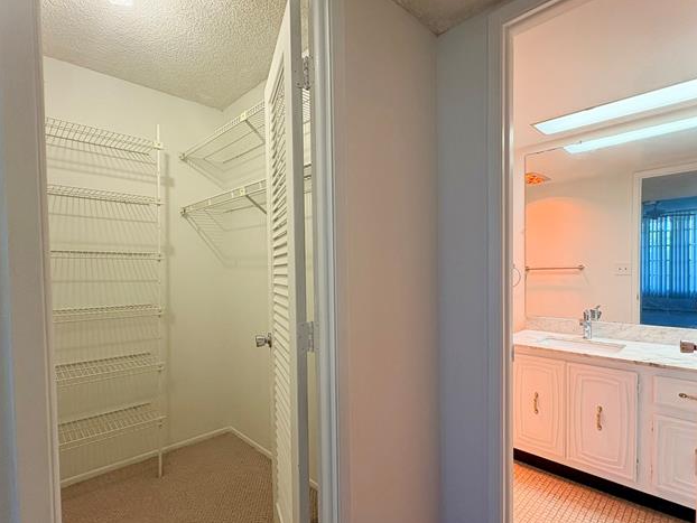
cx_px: 357
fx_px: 363
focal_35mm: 18
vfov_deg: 71.5
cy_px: 281
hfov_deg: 87.7
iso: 125
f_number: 2.2
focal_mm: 2.22
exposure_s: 1/60
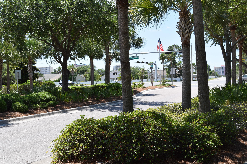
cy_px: 82
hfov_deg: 42.3
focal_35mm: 46
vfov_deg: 28.9
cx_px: 124
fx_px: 319
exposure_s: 1/320
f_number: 9
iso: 200
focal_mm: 31
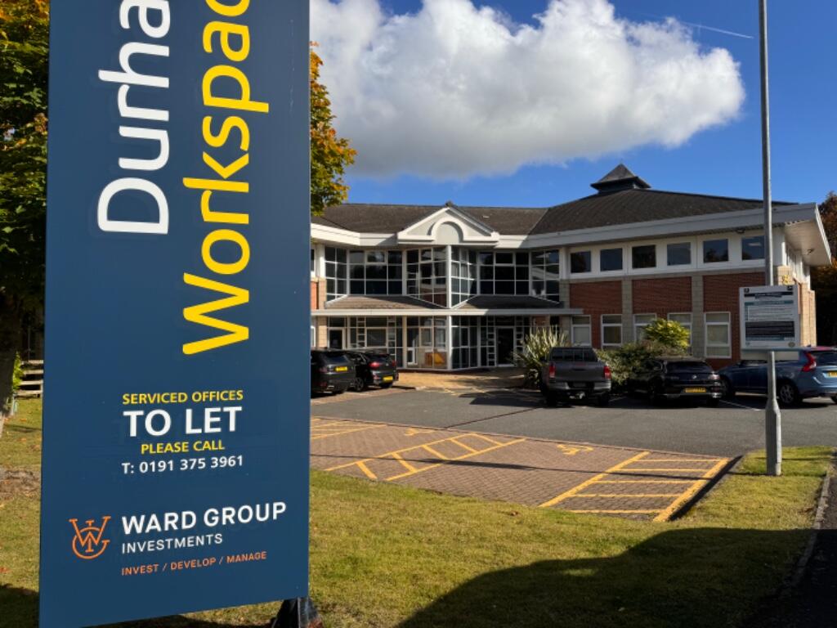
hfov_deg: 71.6
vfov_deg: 56.8
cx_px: 418
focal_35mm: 24
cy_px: 314
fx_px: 580
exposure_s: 1/4049
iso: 80
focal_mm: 6.76
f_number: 1.78
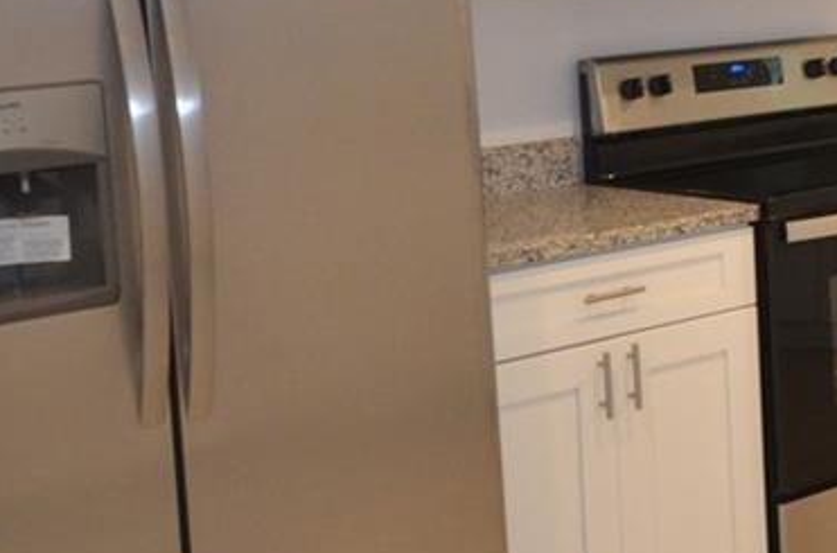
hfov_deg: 20.5
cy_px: 12
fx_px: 1951
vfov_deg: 15.8
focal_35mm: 84
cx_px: 1277
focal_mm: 13
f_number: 4.5
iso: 800
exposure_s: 1/60
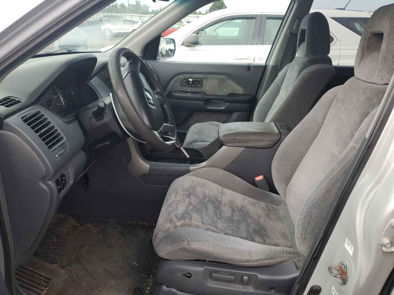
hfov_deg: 67.3
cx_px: 197
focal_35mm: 26
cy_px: 148
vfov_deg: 53.1
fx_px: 296
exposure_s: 1/196
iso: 50
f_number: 1.5
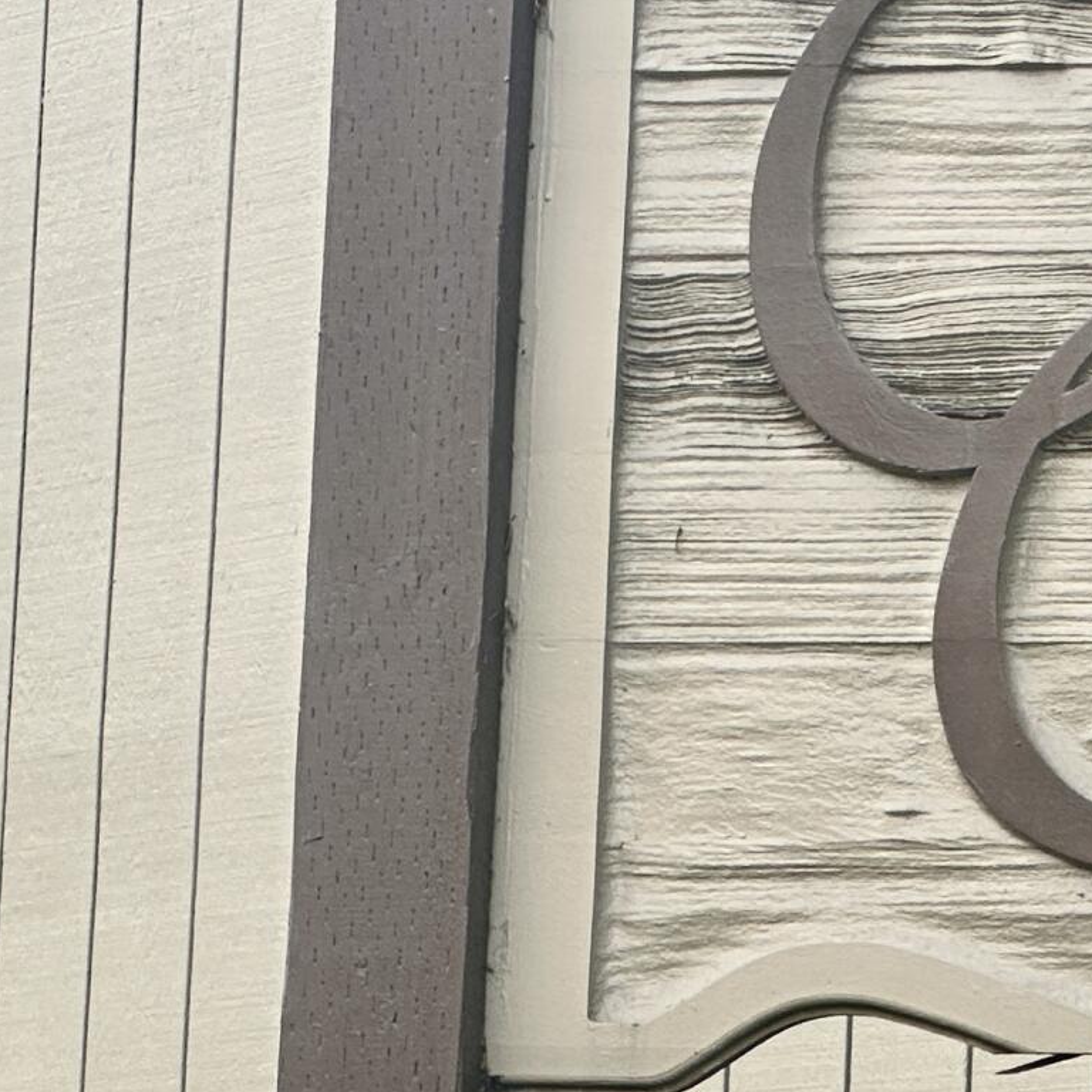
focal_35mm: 266
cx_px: 1649
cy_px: 589
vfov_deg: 6.6
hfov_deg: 6.5
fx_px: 9494
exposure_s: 1/99
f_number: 2.8
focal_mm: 9
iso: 32
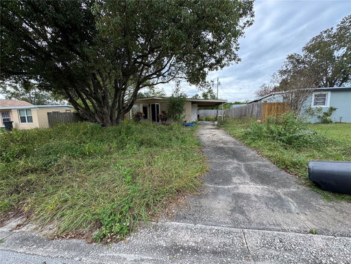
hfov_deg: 102.1
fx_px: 142
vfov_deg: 85.7
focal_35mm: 14
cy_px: 132
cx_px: 176
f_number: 2.2
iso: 40
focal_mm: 2.22
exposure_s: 1/227
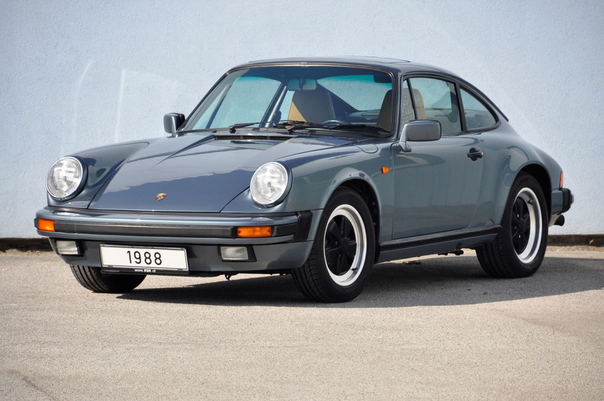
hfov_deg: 8.6
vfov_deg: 5.7
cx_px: 302
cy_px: 200
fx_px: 4022
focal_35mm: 240
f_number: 6
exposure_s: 1/500
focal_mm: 160
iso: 500
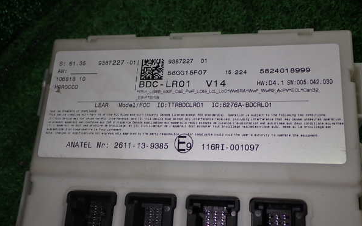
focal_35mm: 44
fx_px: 434
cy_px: 109
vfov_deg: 29.2
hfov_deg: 45.3
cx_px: 181
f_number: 8
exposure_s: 1/40
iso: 125
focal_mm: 7.31
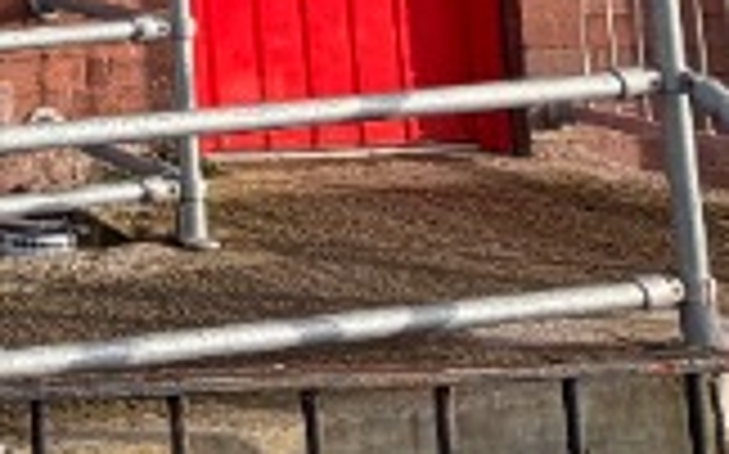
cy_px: -490
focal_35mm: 94
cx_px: -598
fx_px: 1866
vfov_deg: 12.1
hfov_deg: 17.6
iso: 50
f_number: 2.2
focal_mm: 2.22
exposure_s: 1/502
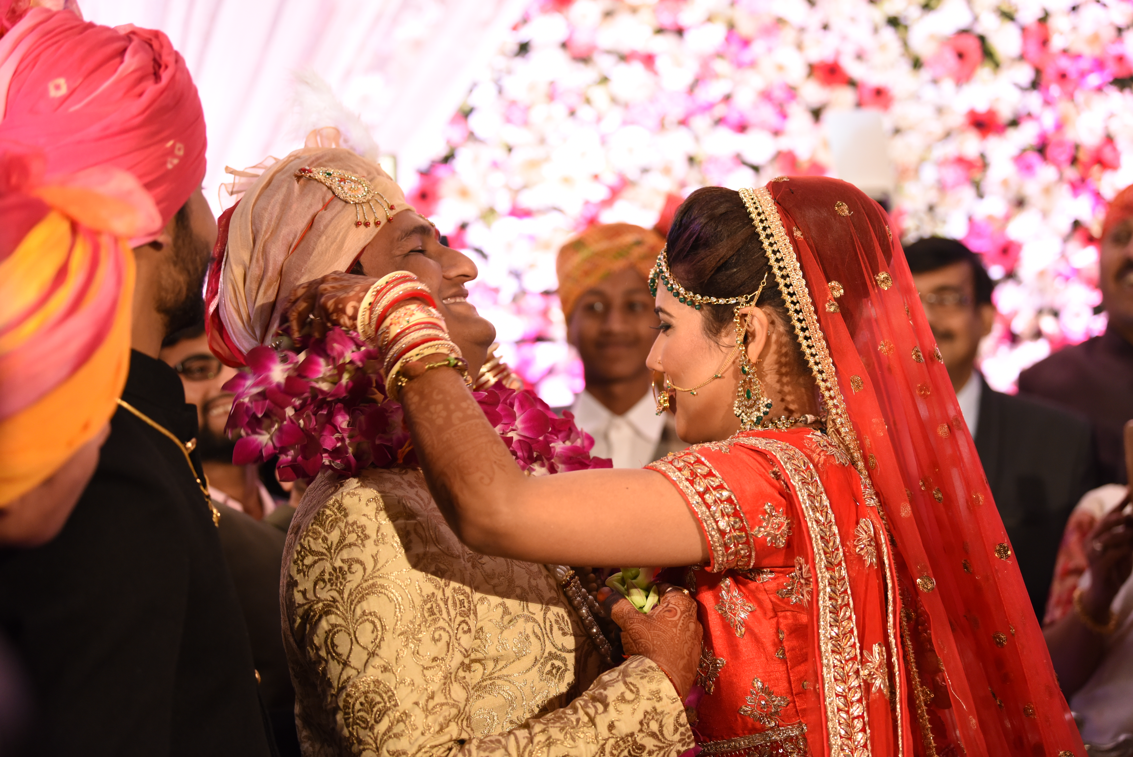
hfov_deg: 28.8
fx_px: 2204
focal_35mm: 70
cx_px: 566
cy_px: 378
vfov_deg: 19.5
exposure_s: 1/400
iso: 2000
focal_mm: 70
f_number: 2.8
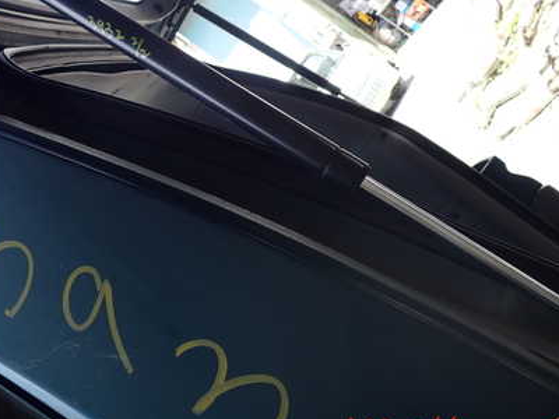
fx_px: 727
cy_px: 135
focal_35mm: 45
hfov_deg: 42.0
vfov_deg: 31.9
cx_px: 245
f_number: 3.2
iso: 100
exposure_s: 1/160
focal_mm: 5.4
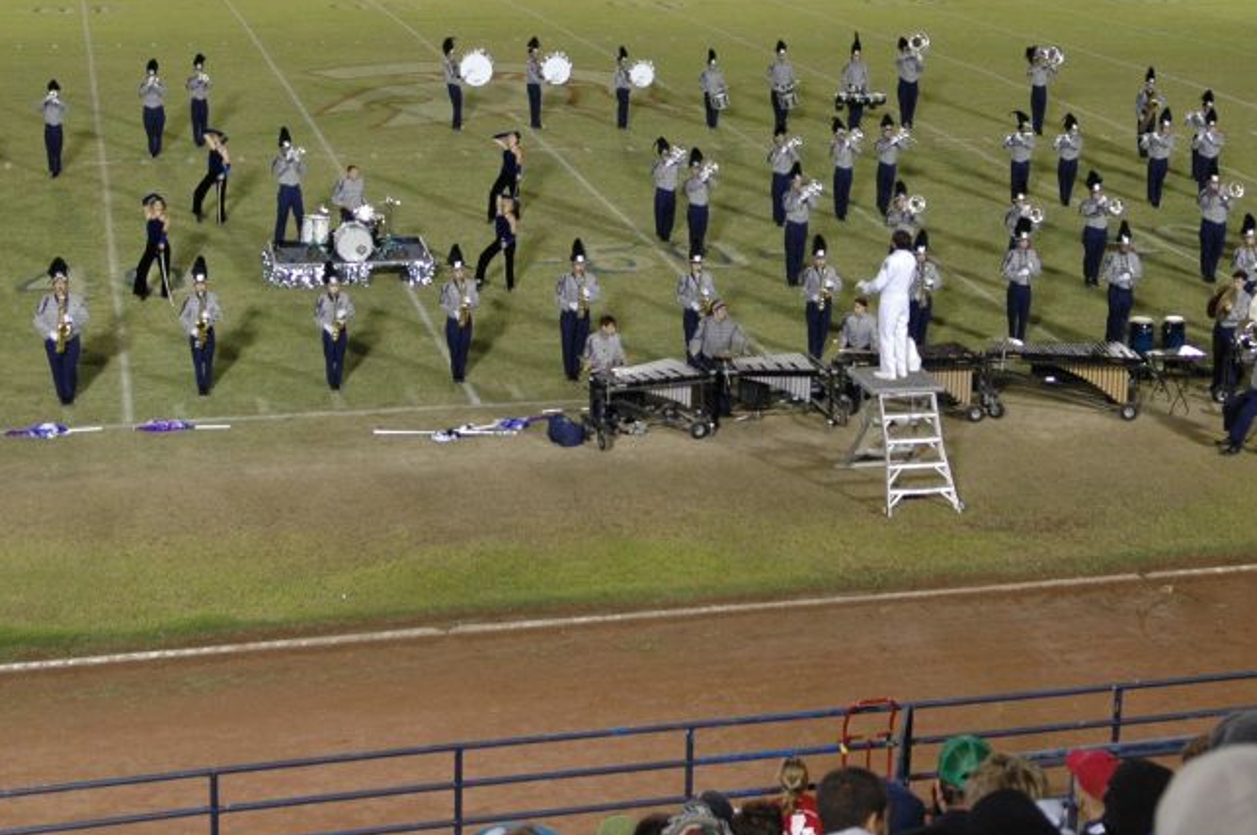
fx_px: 2163
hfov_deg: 32.4
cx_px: 605
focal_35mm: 62
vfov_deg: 21.7
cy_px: 205
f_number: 2.8
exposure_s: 1/60
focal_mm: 26
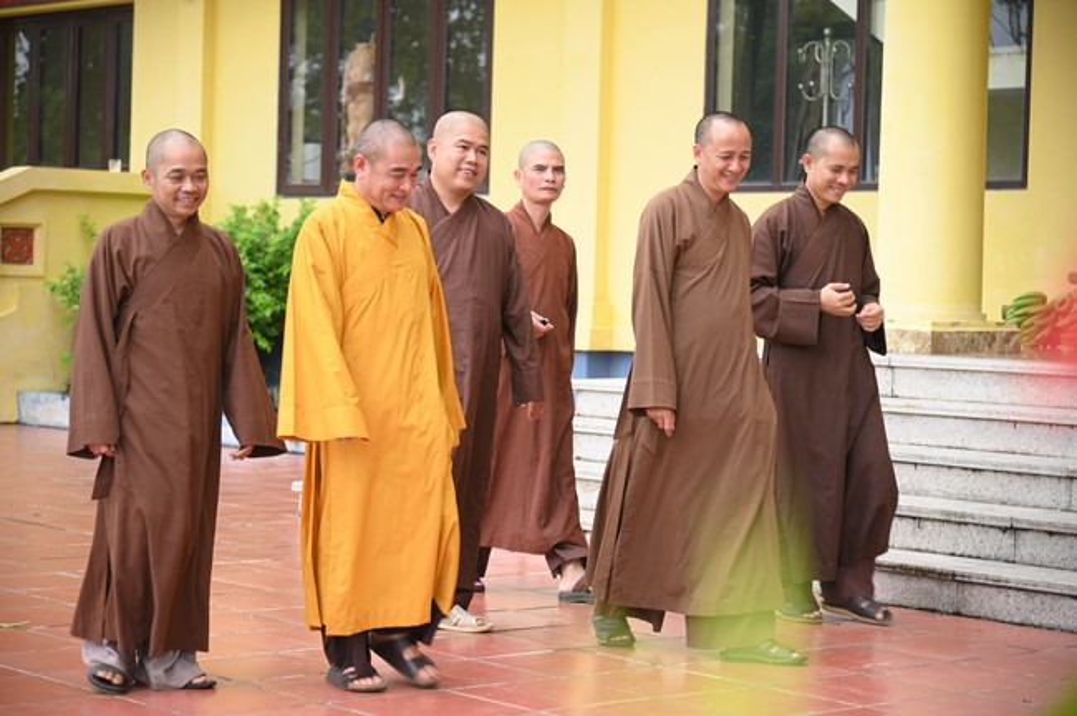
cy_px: 358
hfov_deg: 23.7
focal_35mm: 86
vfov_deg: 15.9
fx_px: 2570
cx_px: 538
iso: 100
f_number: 4
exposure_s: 1/125
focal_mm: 86
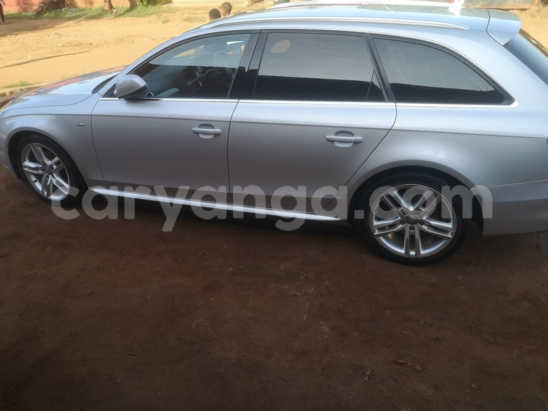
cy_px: 206
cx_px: 274
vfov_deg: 51.4
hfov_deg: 65.3
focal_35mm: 27
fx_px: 427
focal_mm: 5.58
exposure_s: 1/515
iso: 50
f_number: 1.8
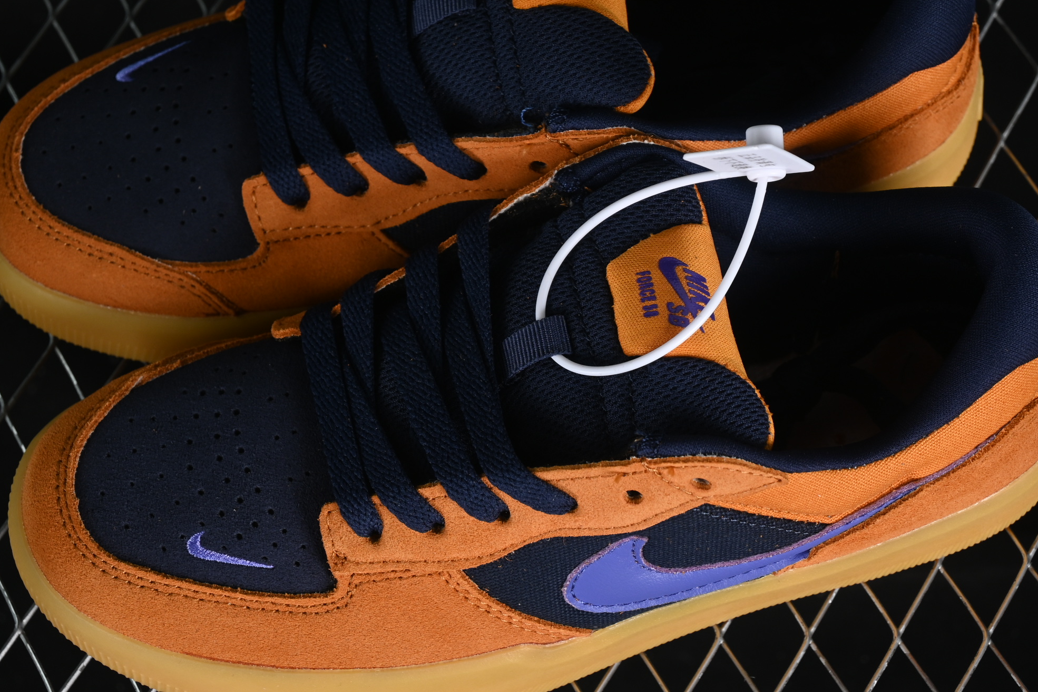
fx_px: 3056
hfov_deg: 19.3
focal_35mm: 106
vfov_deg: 12.9
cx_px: 518
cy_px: 305
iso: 160
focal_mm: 50
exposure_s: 1/60
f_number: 6.3
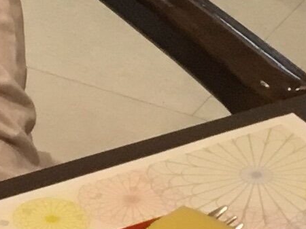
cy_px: -344
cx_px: -324
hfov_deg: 8.3
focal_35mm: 225
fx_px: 1988
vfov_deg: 6.3
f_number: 2.4
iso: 32
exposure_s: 1/30
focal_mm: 3.3
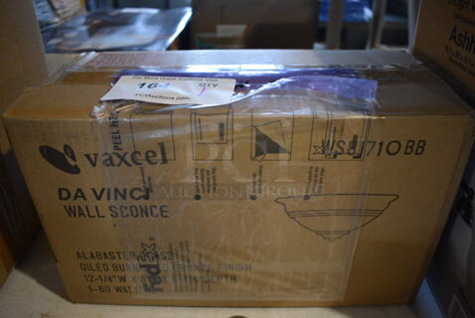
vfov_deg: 48.1
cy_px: 159
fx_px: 357
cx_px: 238
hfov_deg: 67.3
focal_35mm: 27
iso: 1250
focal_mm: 18
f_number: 3.5
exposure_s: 1/125
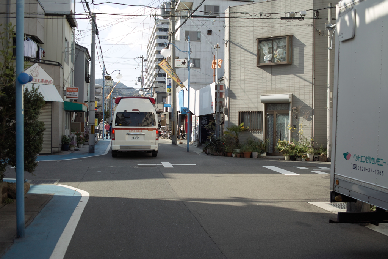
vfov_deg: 32.6
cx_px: 194
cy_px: 130
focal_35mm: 41
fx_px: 442
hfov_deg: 47.4
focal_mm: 24.2
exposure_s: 1/1000
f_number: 2.8
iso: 100
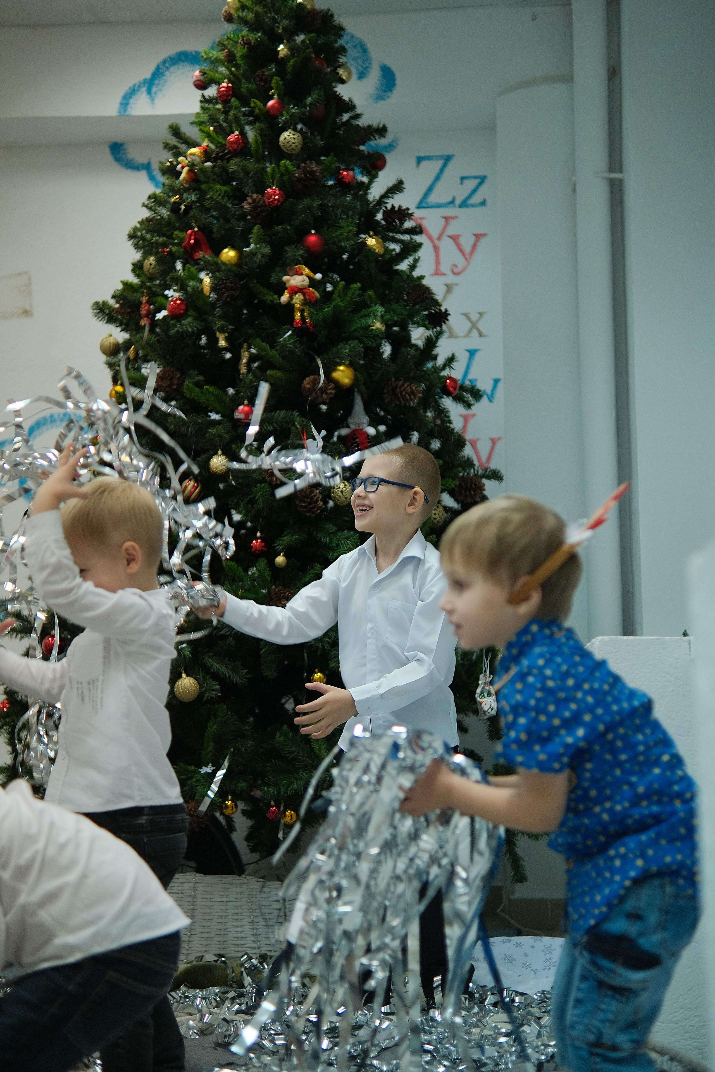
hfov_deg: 27.0
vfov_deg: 39.6
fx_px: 1489
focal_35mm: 50
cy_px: 536
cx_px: 358
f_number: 1.4
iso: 640
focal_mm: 33
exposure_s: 1/180
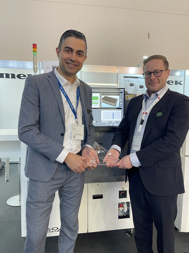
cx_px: 94
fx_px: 182
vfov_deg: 69.4
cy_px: 126
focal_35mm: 25
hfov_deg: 54.9
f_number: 1.6
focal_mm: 5.1
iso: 100
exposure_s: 1/50
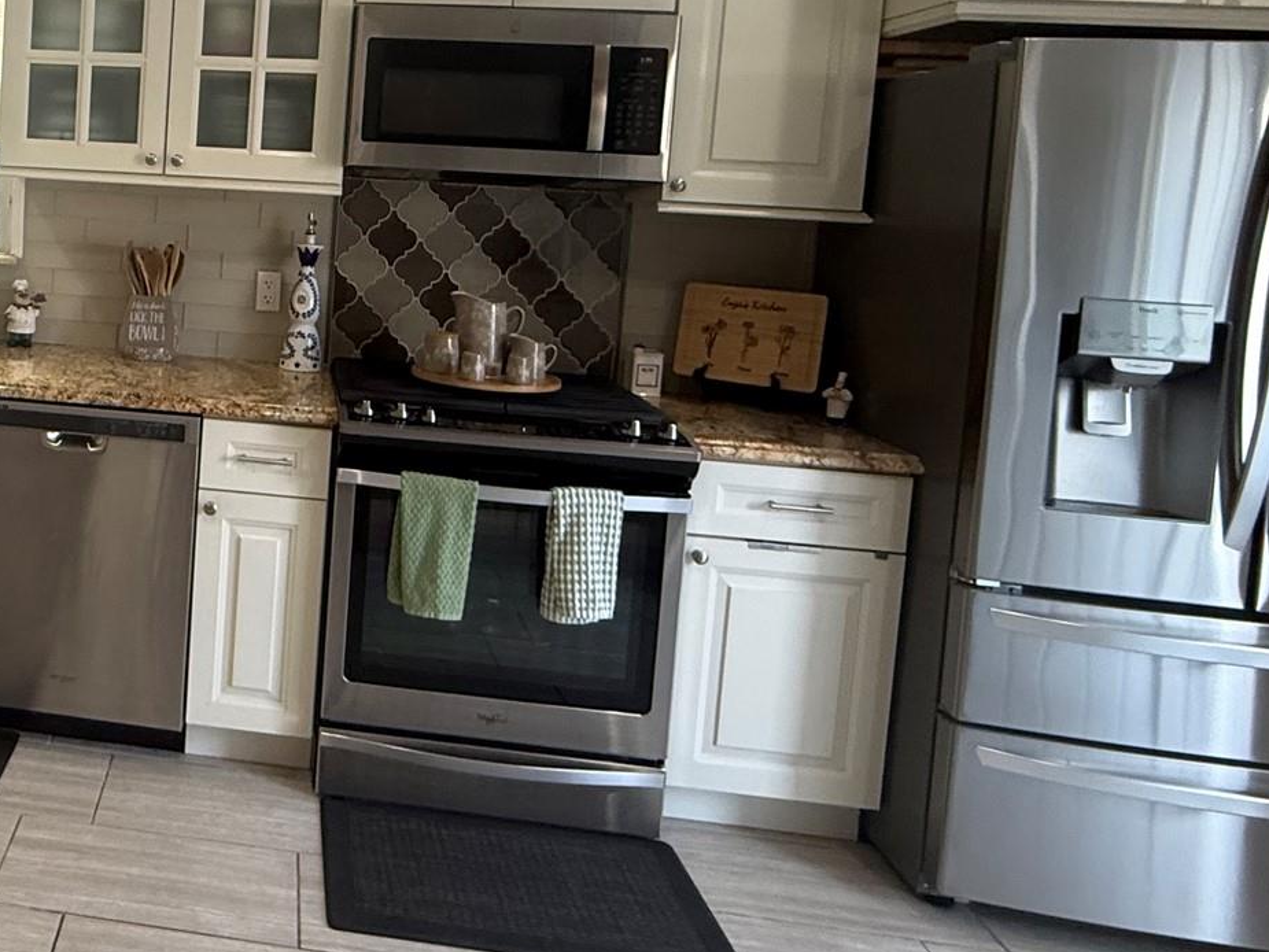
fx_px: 1137
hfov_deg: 51.4
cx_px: 123
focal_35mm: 31
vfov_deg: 44.2
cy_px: 258
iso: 320
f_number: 2.2
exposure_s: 1/120
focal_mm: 2.22
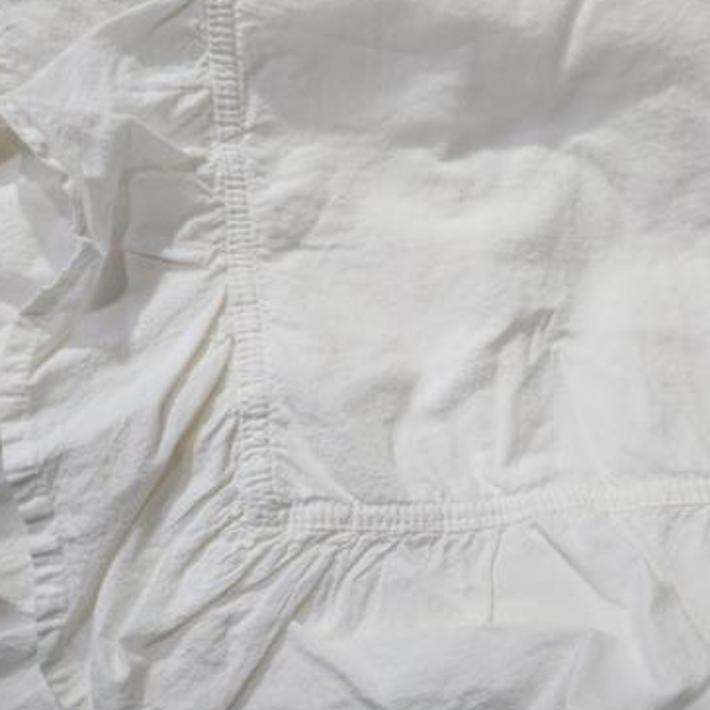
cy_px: 353
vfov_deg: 57.3
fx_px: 650
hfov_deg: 56.8
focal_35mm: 28
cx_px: 432
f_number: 1.8
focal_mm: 5.4
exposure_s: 1/100
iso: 200
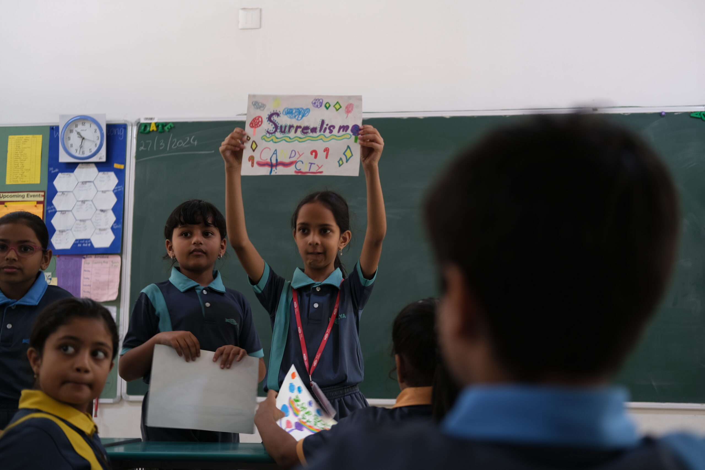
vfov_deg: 25.5
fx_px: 1038
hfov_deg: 37.5
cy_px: 235
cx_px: 352
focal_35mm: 53
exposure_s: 1/15
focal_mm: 35
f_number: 2
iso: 100
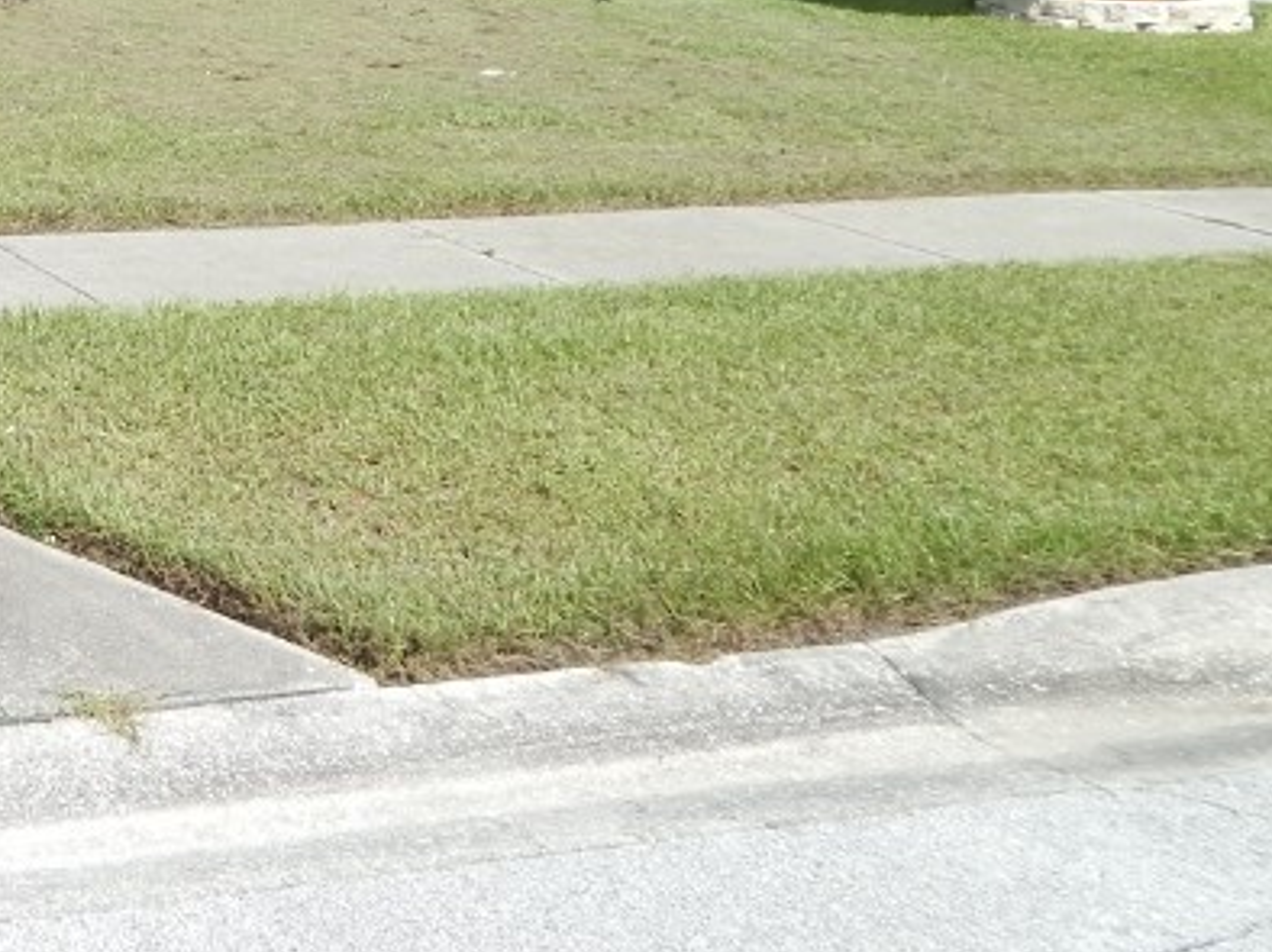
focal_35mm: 65
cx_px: -320
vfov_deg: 21.1
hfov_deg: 26.1
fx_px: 2387
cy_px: -174
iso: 125
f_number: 6.1
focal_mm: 4.5
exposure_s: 1/400
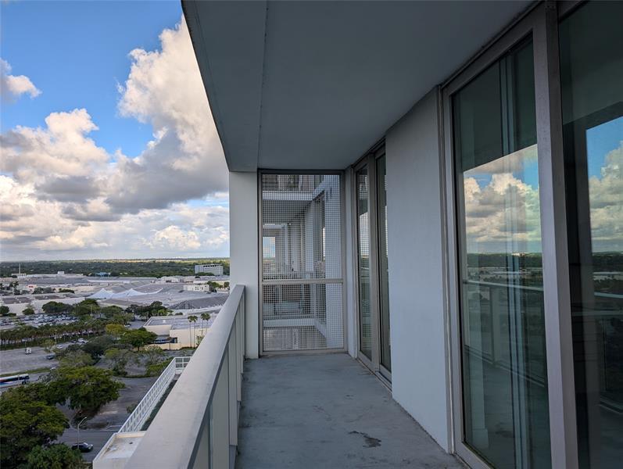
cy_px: 234
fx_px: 433
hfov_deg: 71.5
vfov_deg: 56.9
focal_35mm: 24
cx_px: 312
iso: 20
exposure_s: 1/1018
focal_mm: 6.9
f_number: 1.68
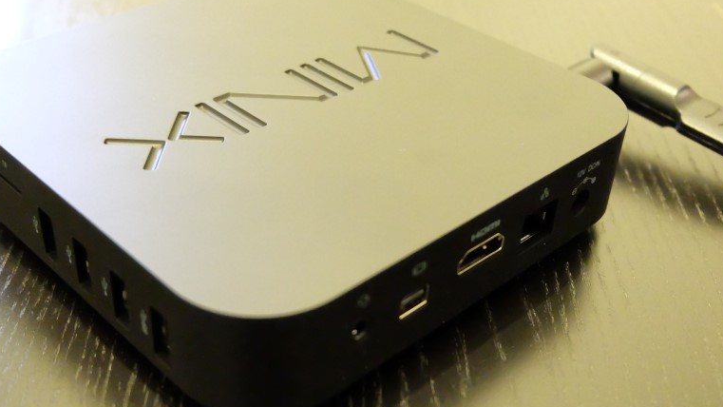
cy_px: 307
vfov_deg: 25.6
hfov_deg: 44.5
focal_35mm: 46
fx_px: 882
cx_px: 326
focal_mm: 19.2
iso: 12800
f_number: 3.8
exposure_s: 1/13
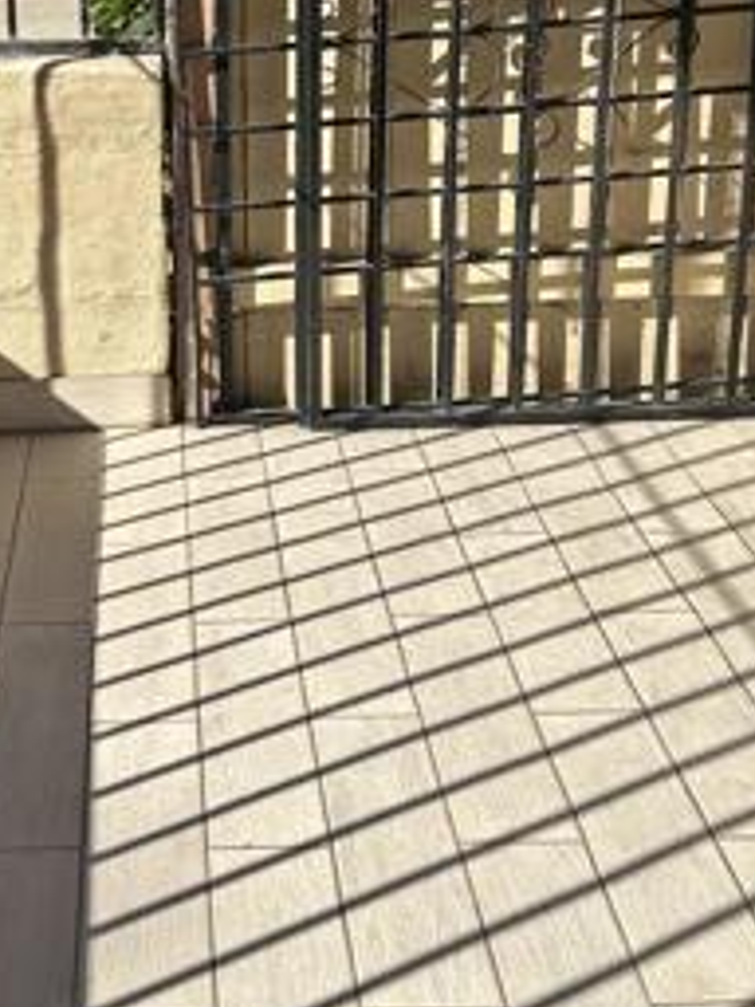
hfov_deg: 24.0
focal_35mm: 60
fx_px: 1745
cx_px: 138
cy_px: 374
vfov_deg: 32.0
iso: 80
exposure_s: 1/5000
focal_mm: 6.86
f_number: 1.78
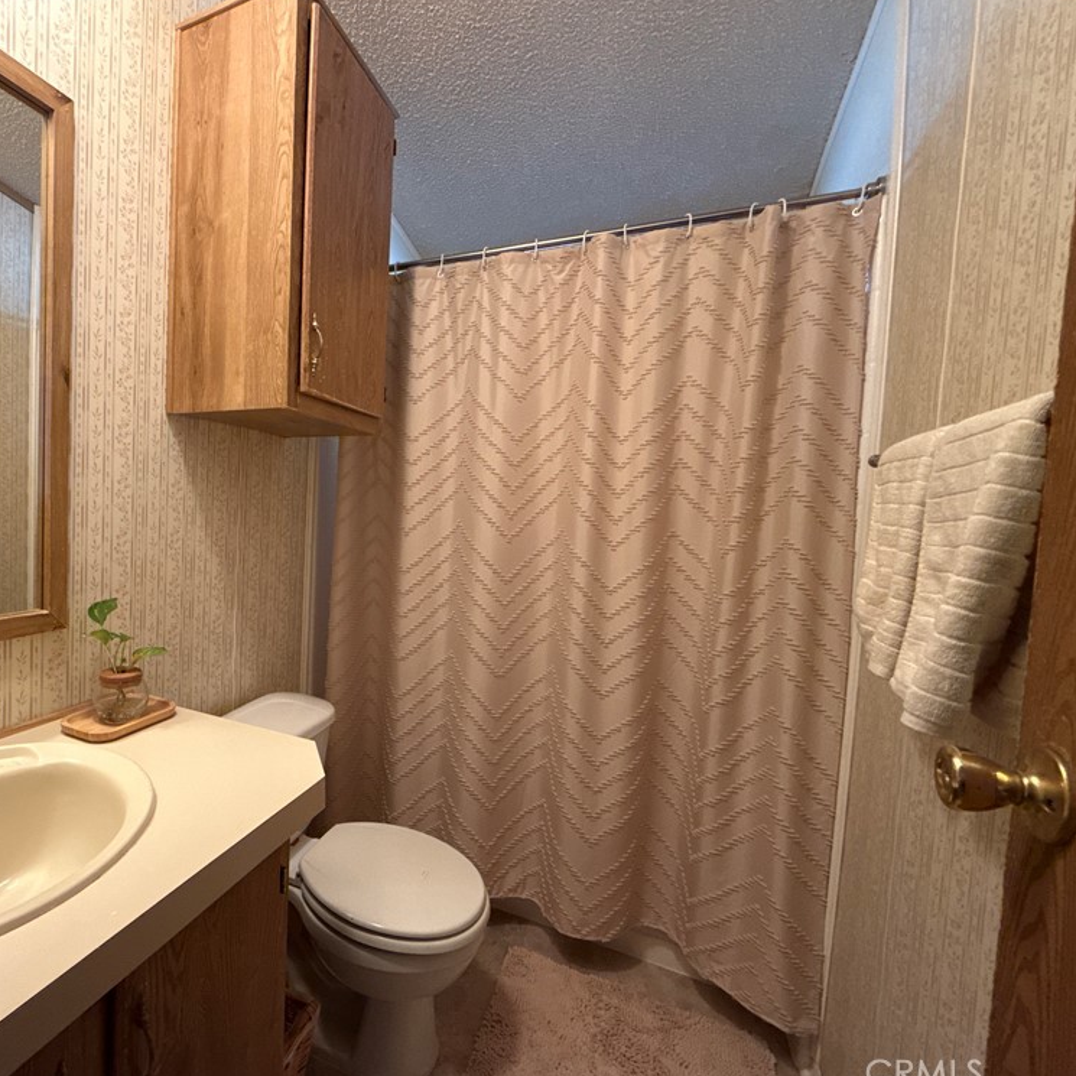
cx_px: 363
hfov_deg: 81.3
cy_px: 539
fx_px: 598
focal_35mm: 17
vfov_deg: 84.0
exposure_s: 1/60
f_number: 2.2
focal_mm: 2.22
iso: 640
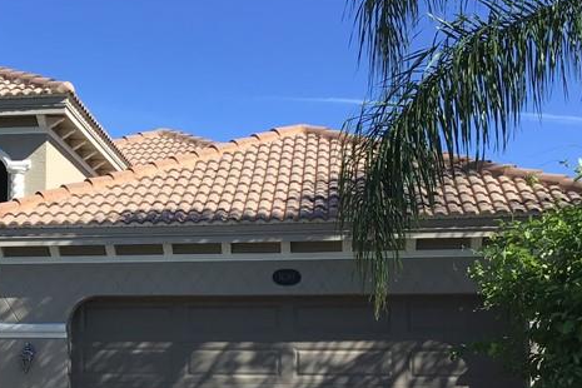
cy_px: 302
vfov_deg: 19.0
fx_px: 1148
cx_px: 103
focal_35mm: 71
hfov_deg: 27.8
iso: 25
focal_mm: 3.3
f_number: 2.4
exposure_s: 1/867
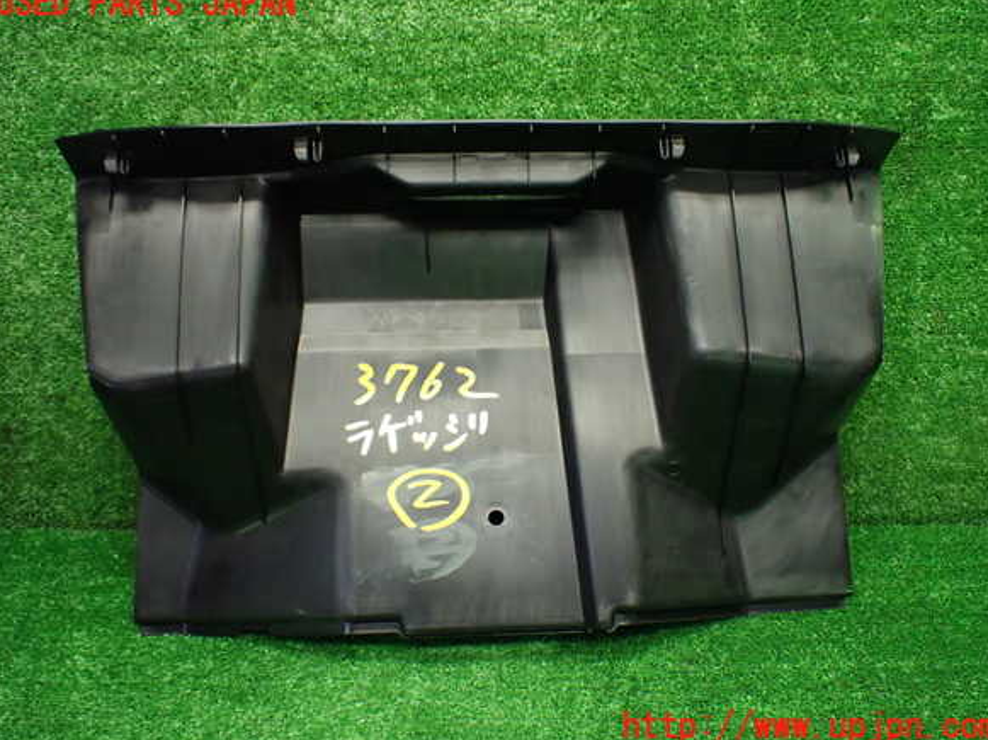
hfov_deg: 58.4
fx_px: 884
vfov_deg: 45.4
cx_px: 497
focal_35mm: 31
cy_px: 366
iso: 800
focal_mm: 5.4
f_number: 2.3
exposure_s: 1/125
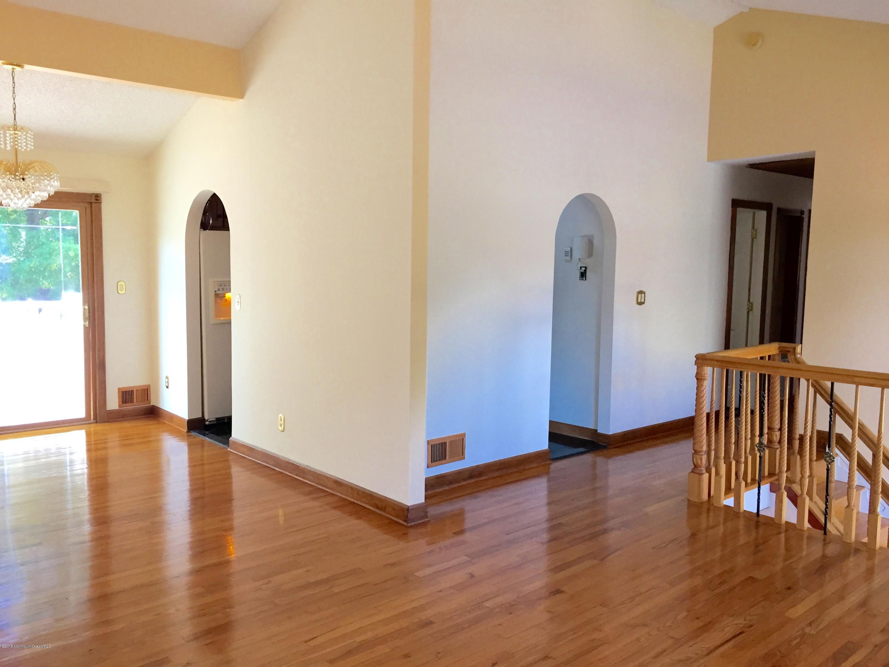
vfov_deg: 48.2
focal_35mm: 29
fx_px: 745
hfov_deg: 61.7
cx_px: 444
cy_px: 334
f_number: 2.2
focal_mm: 4.15
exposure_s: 1/30
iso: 50
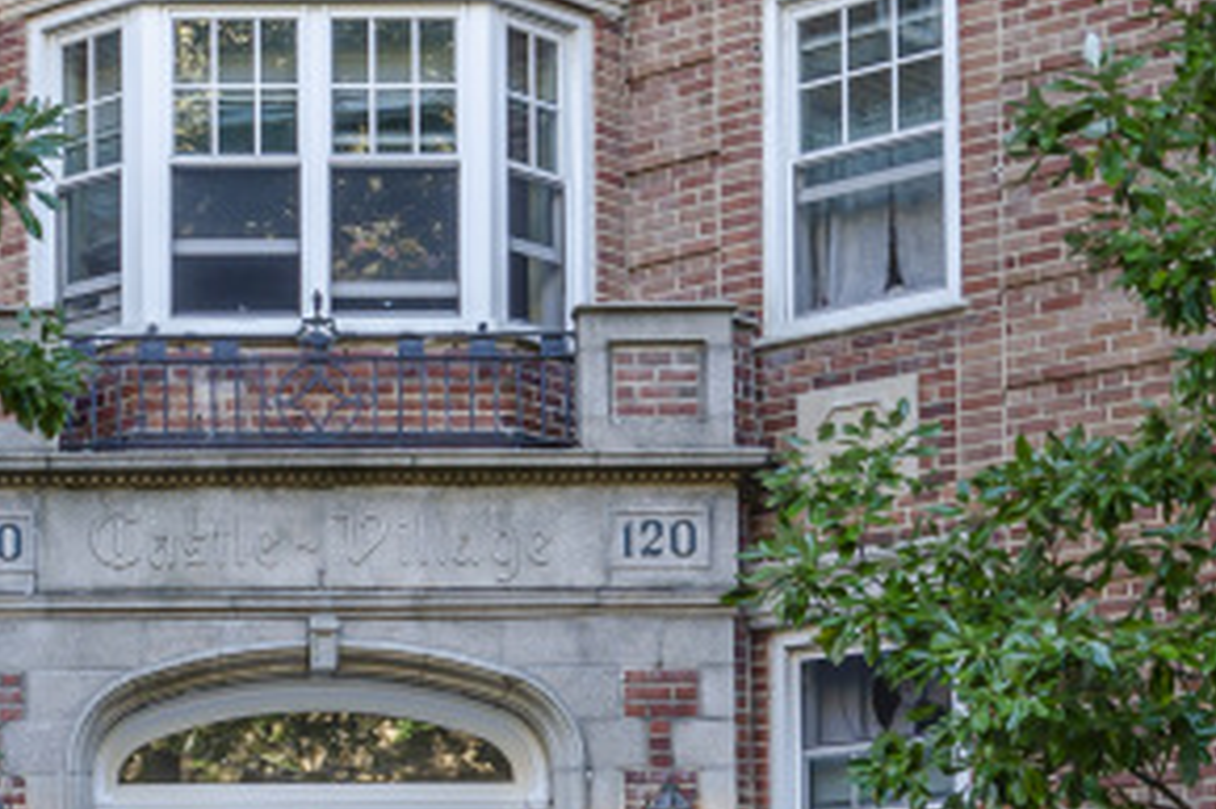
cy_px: 970
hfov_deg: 18.5
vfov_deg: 12.2
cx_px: 342
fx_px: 3713
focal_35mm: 110
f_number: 8
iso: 100
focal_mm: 24
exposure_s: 1/25
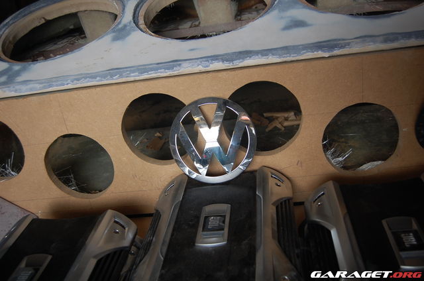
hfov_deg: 53.2
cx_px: 212
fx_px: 423
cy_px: 140
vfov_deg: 36.7
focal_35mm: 36
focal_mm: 24
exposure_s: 1/60
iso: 400
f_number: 4
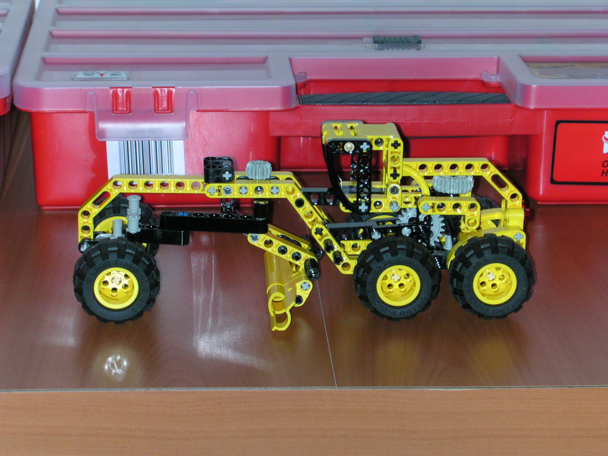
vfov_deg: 13.3
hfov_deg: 17.7
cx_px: 304
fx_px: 1950
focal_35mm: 111
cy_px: 228
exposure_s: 1/60
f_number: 4.8
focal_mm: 16.8
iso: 168
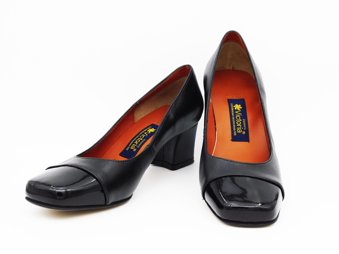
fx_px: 578
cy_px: 127
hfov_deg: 32.7
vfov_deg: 24.8
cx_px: 170
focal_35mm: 59
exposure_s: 1/250
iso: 125
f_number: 4
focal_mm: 10.4
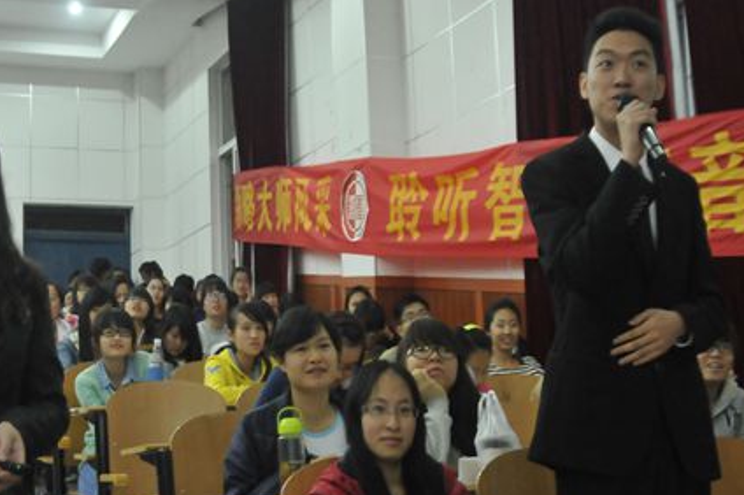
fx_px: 1053
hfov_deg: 38.8
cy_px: 251
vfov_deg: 26.4
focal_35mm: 51
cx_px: 323
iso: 1800
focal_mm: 24
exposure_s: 1/30
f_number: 4
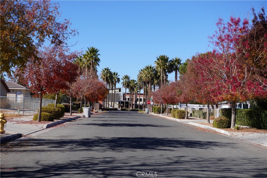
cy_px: 89
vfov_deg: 23.8
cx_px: 134
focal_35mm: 57
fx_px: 423
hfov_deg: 35.0
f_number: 5.6
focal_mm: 38
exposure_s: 1/640
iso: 100
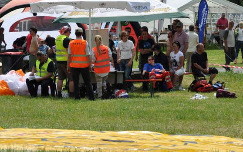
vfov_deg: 5.8
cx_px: 119
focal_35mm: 228
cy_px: 41
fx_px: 1508
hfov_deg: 9.2
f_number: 10
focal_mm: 105
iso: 200
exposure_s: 1/400
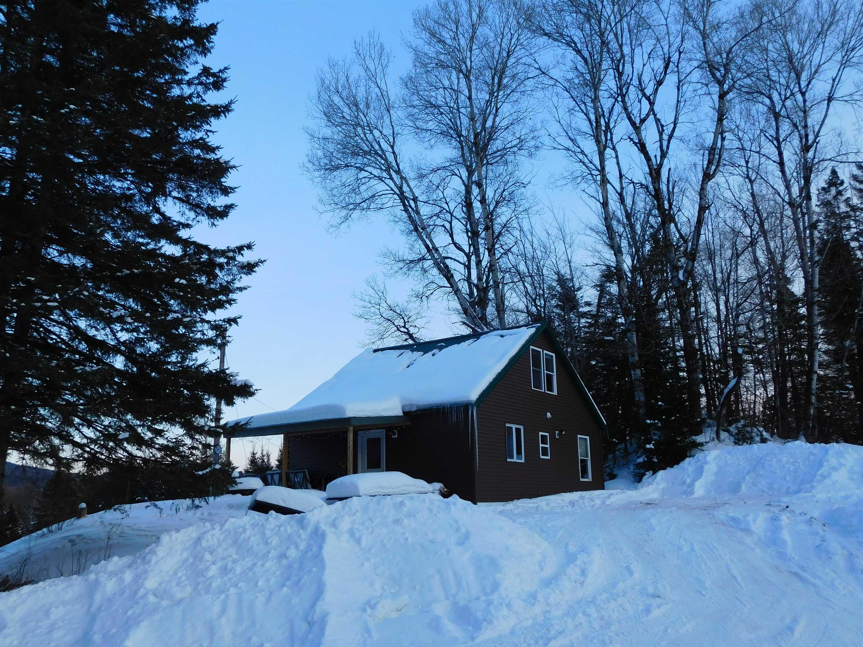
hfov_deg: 60.0
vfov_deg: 46.8
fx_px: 748
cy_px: 324
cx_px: 432
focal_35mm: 30
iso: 125
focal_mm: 5.3
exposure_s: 1/320
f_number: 3.2
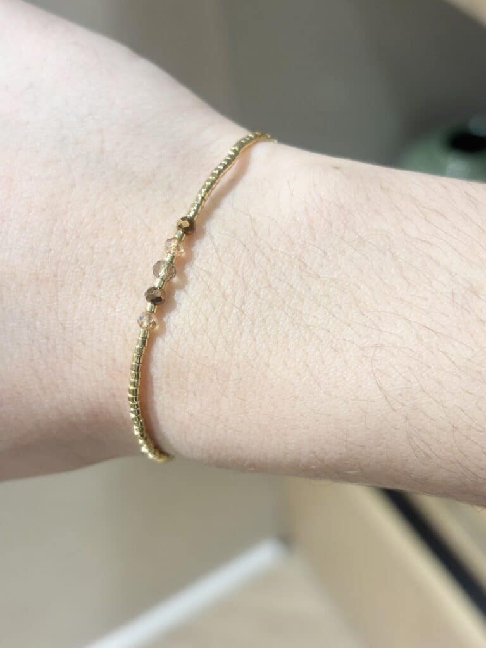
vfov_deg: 36.8
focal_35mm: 52
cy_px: 324
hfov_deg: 28.0
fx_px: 973
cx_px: 243
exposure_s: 1/100
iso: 40
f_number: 1.6
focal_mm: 5.96
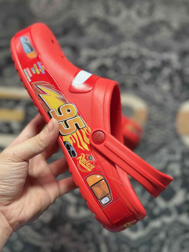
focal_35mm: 48
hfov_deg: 30.3
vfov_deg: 39.7
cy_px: 126
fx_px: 349
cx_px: 94
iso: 80
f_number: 1.78
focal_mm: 6.86
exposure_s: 1/306
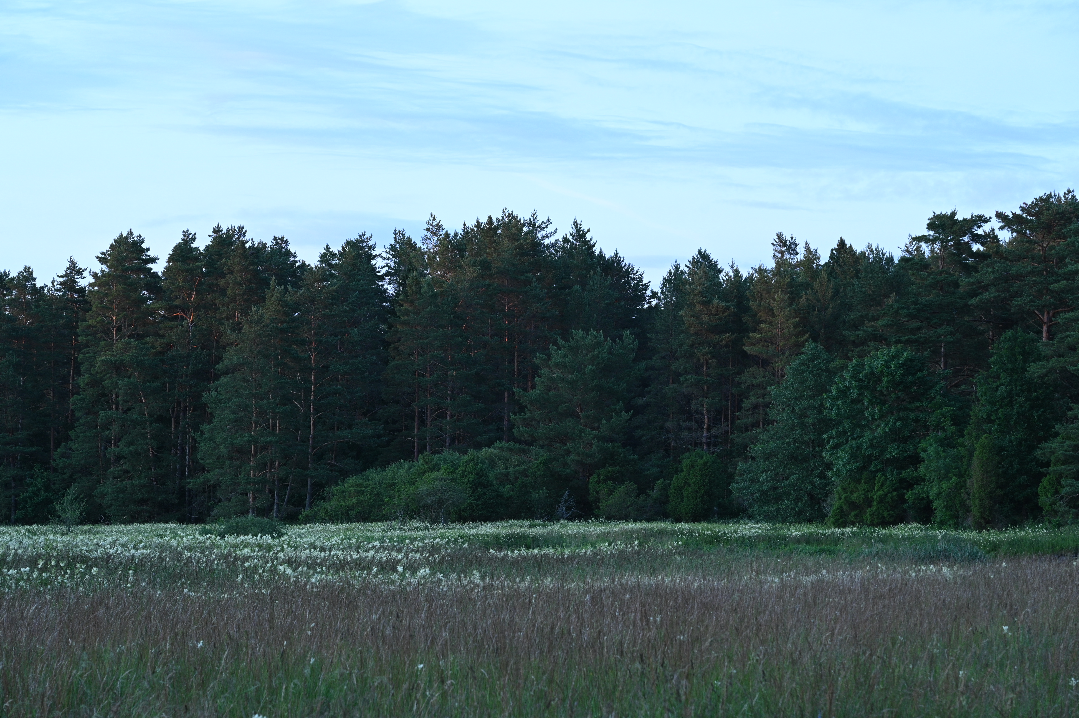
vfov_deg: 14.2
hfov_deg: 21.3
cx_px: 540
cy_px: 359
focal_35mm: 96
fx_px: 2875
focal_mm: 96
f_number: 8
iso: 1100
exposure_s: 1/100
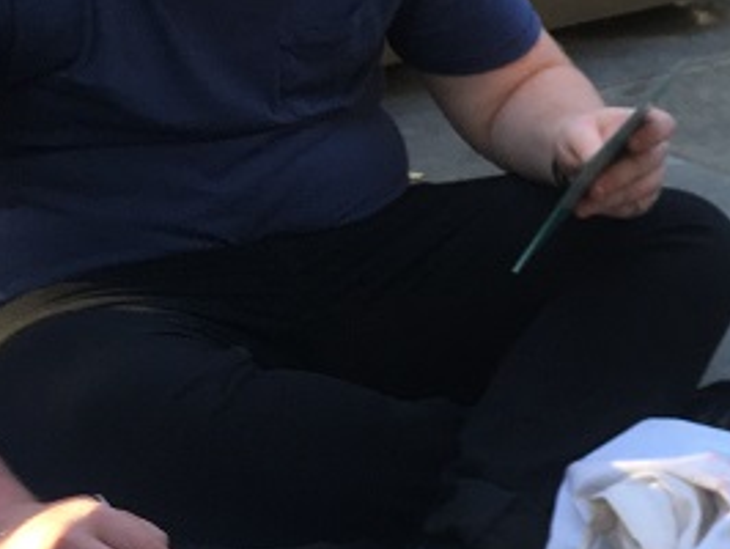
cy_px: 360
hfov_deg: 15.5
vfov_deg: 13.6
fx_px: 2301
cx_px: 1317
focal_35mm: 109
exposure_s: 1/50
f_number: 2.2
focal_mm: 4.15
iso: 32
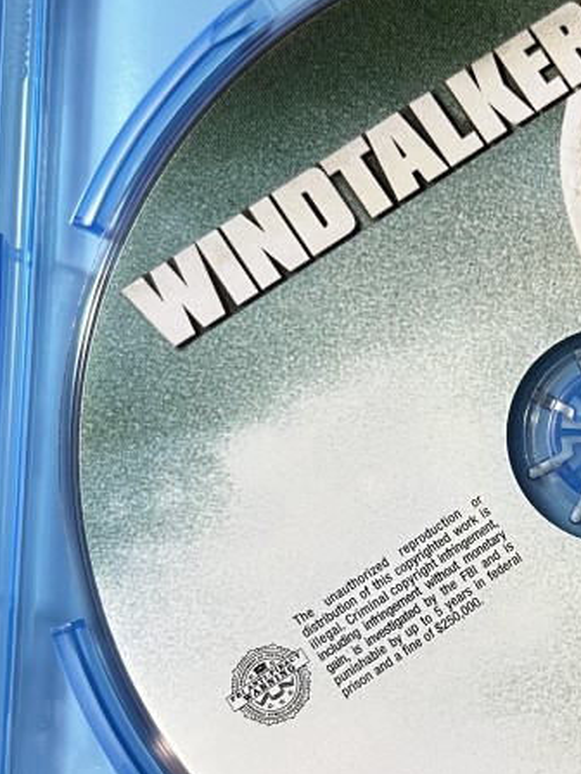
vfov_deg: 33.2
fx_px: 1298
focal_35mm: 58
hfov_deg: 23.7
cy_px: 444
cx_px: 629
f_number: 1.6
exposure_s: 1/60
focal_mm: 5.1
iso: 125
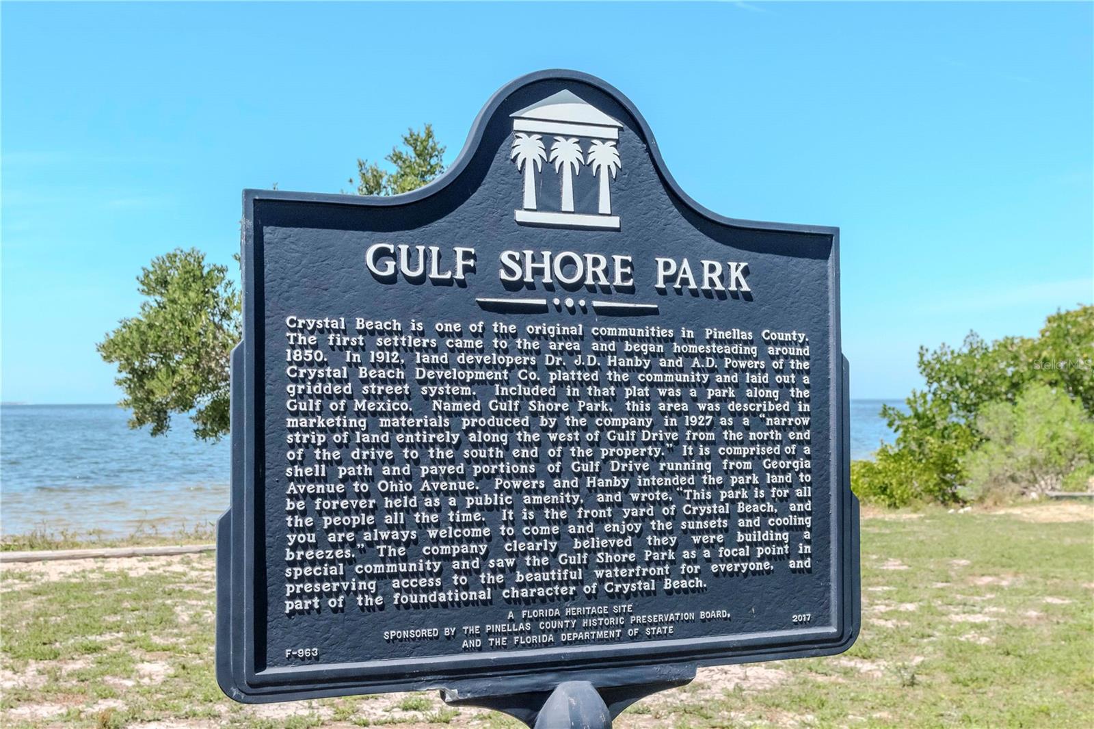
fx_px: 1413
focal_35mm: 46
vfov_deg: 28.9
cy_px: 364
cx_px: 547
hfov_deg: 42.3
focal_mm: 31
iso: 1600
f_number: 8
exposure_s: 1/2500
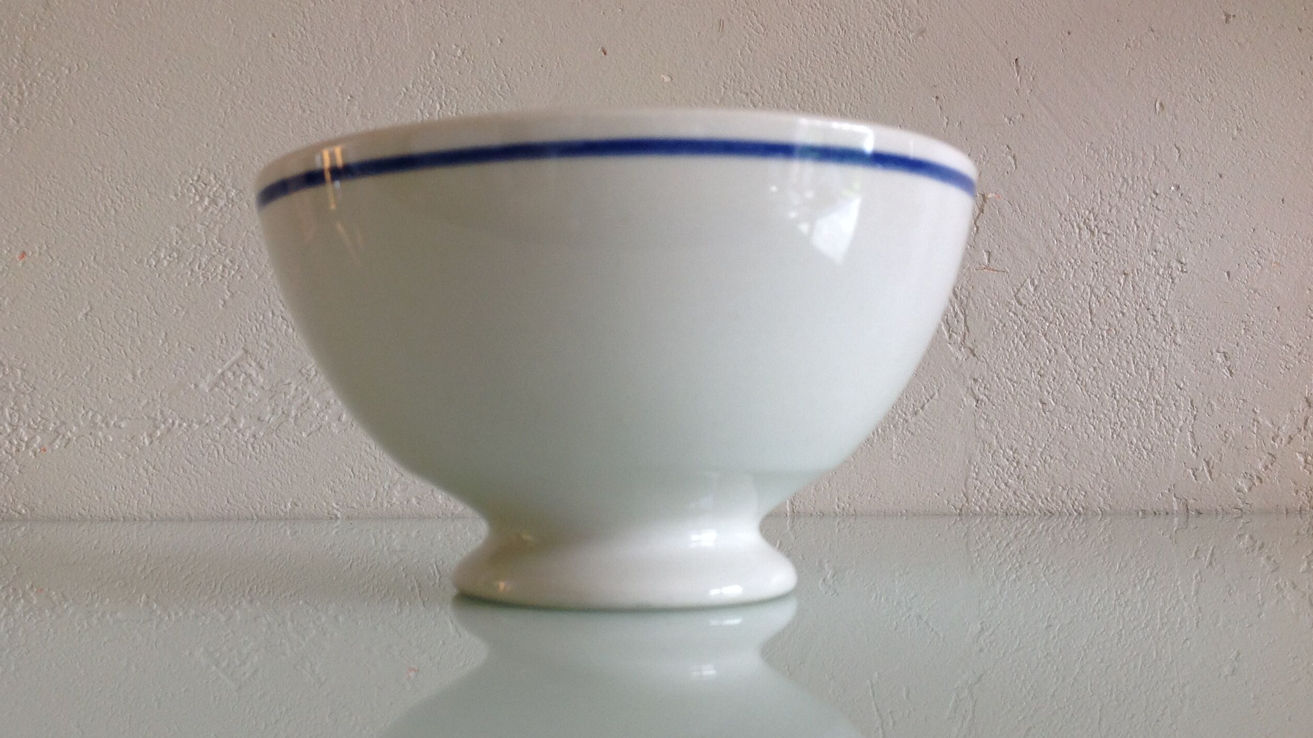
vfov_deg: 30.4
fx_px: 1358
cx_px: 642
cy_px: 371
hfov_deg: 51.6
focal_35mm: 39
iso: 50
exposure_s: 1/30
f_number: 2.4
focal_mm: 4.28
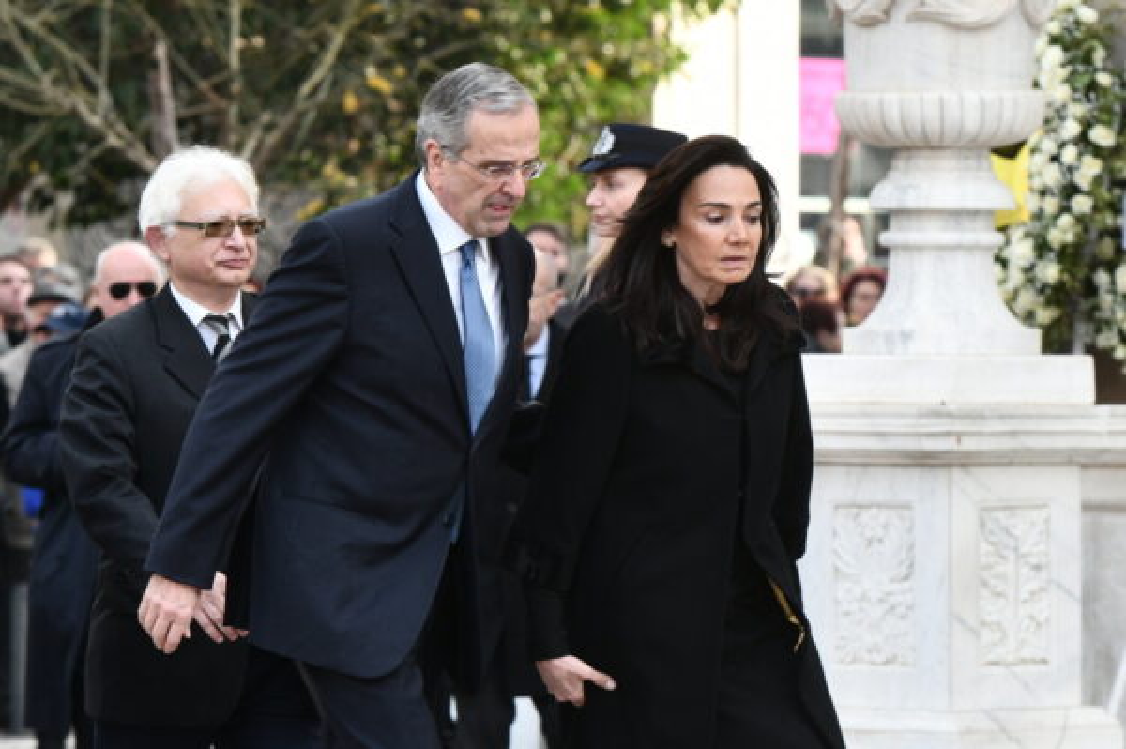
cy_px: 374
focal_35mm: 165
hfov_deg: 12.5
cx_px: 563
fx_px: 5156
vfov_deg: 8.3
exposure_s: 1/400
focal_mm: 165
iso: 500
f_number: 5
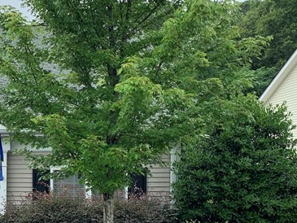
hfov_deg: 24.2
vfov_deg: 19.9
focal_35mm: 73
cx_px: -61
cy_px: 188
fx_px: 627
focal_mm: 4.25
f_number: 1.8
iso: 25
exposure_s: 1/497
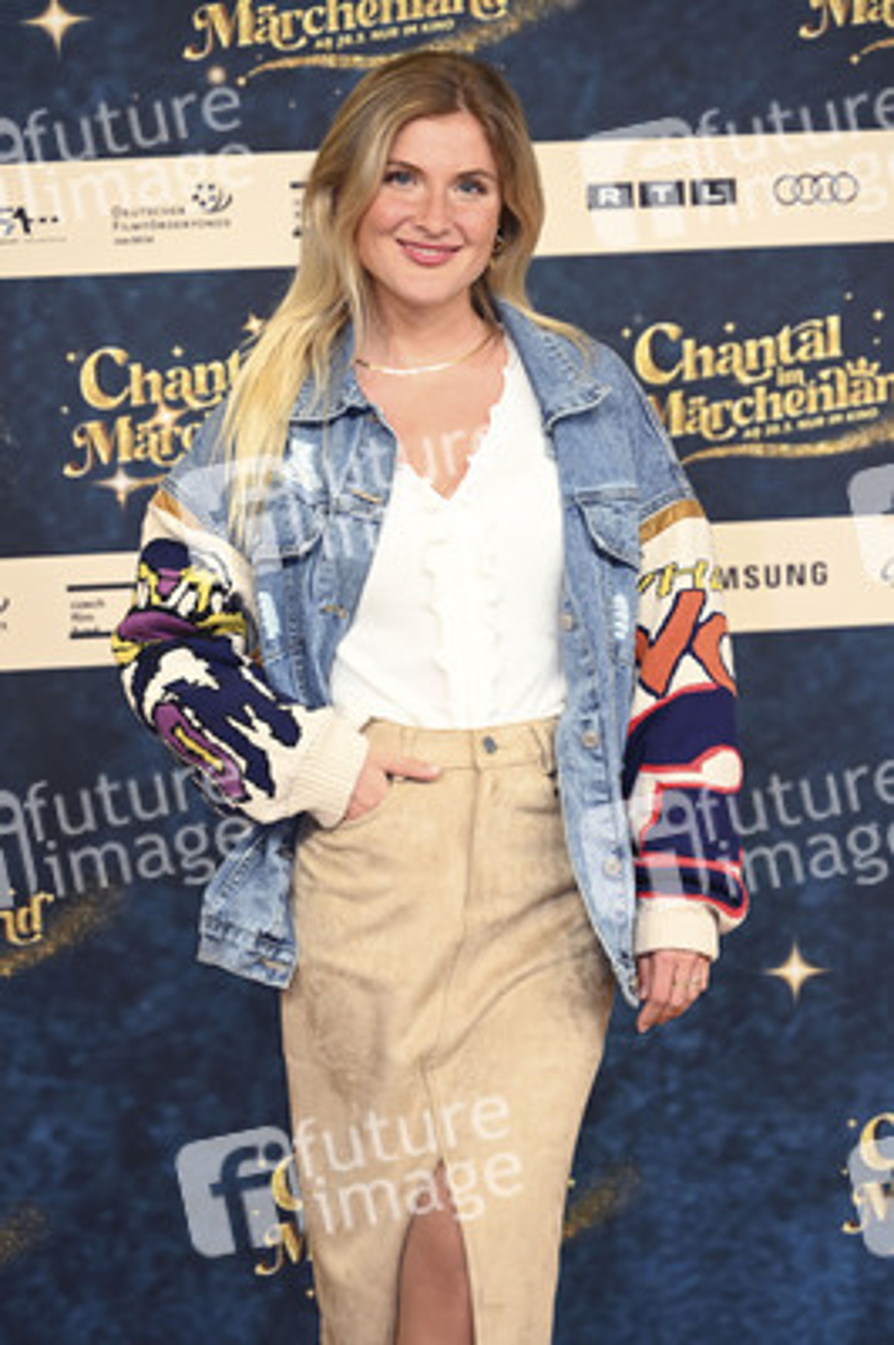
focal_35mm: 75
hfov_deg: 18.2
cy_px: 672
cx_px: 447
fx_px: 2798
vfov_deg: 27.0
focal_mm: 75
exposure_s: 1/160
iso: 400
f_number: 2.8
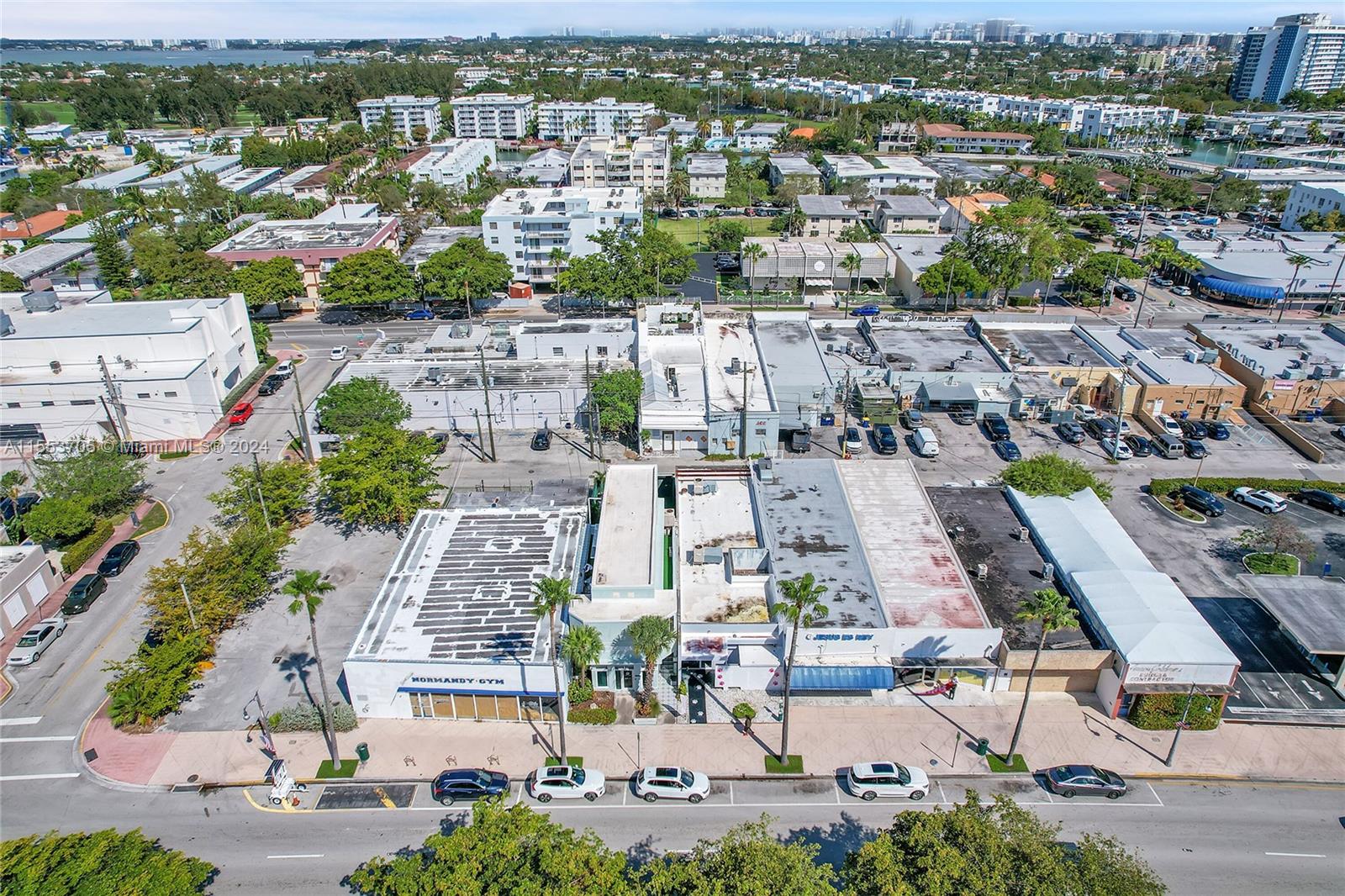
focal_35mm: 22
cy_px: 448
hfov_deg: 78.6
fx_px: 822
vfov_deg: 57.2
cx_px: 672
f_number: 2.8
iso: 110
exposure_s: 1/4000
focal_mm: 8.38
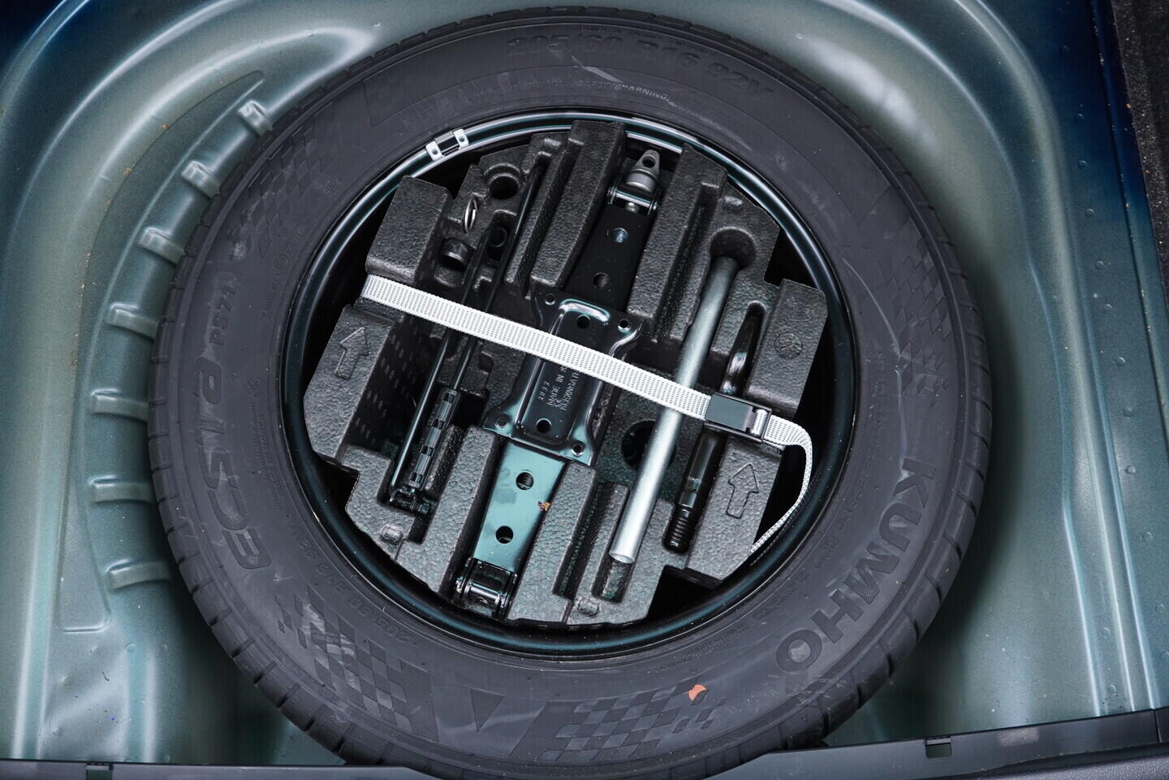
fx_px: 1169
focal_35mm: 36
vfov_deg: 36.9
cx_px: 584
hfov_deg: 53.1
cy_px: 390
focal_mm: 24
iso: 400
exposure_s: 1/40
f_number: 2.8
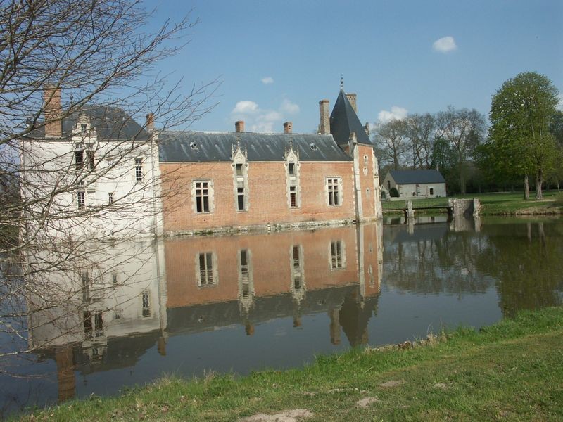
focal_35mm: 29
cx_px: 282
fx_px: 472
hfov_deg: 61.7
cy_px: 211
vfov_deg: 48.2
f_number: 8
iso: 100
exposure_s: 1/640
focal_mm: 7.54
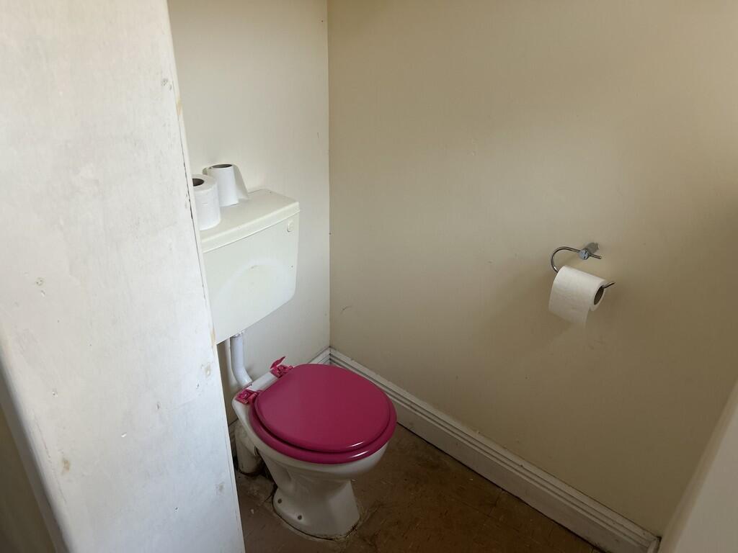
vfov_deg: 53.1
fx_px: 554
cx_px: 369
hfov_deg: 67.3
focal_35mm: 26
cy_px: 276
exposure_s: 1/113
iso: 125
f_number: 1.5
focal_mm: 5.7
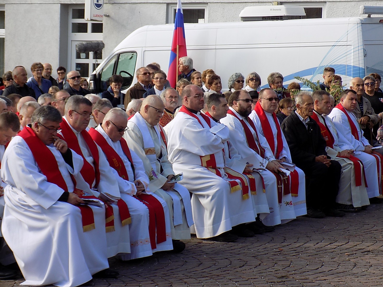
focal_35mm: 107
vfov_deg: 13.8
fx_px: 1184
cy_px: 144
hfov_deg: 18.4
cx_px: 192
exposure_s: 1/200
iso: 80
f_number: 4.7
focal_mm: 19.1
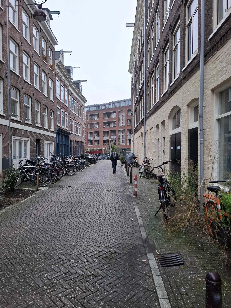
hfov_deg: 58.9
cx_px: 116
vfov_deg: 73.9
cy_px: 154
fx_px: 205
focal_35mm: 23
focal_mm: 5.54
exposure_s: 1/100
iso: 64
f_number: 1.8
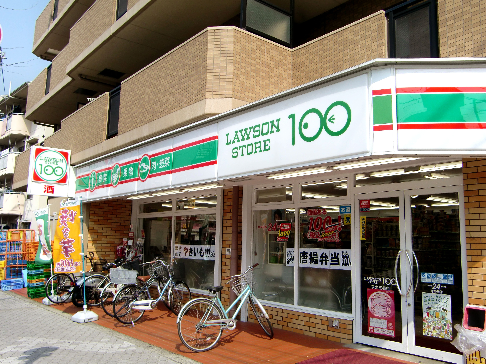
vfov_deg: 42.9
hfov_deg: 55.4
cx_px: 243
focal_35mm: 33
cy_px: 182
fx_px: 463
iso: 64
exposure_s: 1/200
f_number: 7.2
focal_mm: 5.8
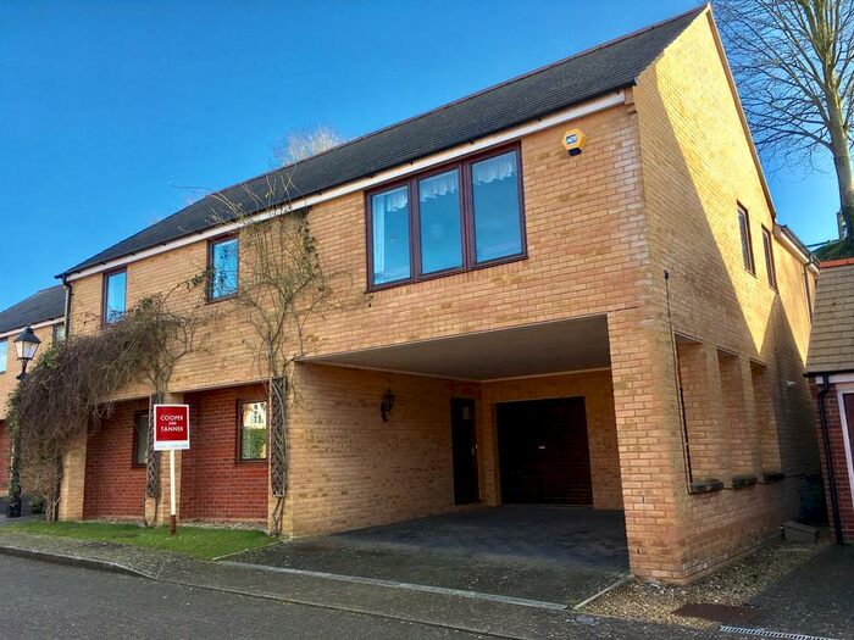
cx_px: 427
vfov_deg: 48.2
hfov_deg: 61.7
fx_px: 715
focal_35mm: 29
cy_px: 320
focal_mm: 4.15
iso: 25
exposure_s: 1/565
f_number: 2.2
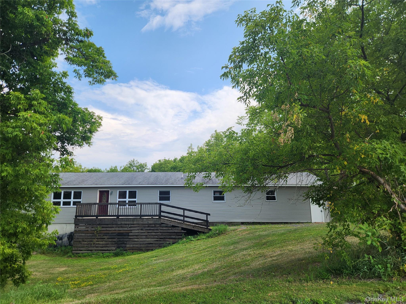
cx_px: 203
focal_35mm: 23
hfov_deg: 73.9
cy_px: 152
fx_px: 270
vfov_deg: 58.9
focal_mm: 5.4
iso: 20
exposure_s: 1/1304
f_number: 1.8
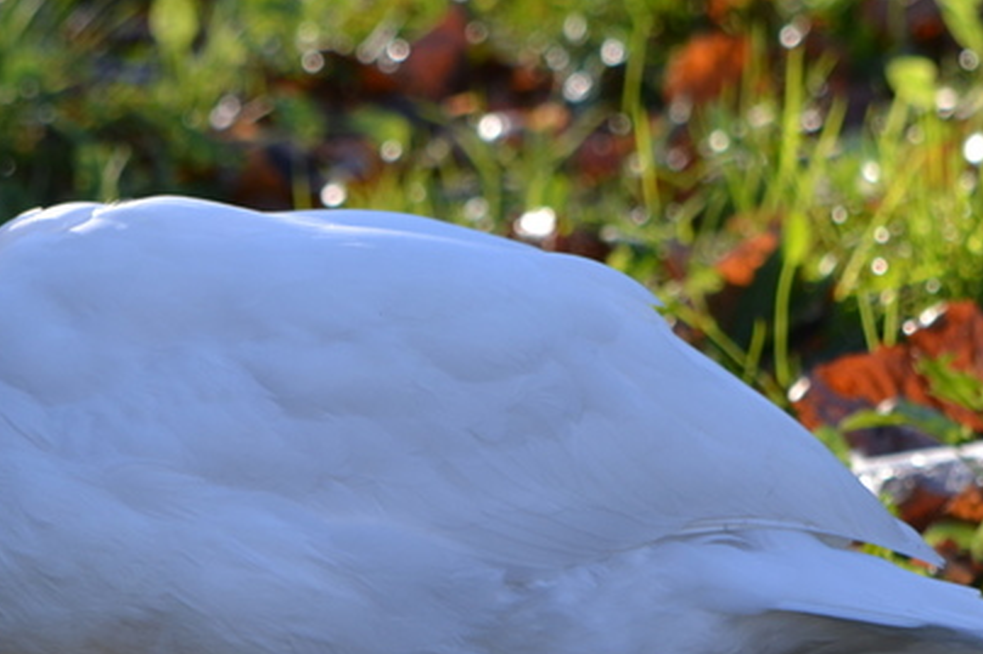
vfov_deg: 1.8
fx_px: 21098
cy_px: 322
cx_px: 431
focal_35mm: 773
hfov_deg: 2.7
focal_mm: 260
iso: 200
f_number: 5.6
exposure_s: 1/250
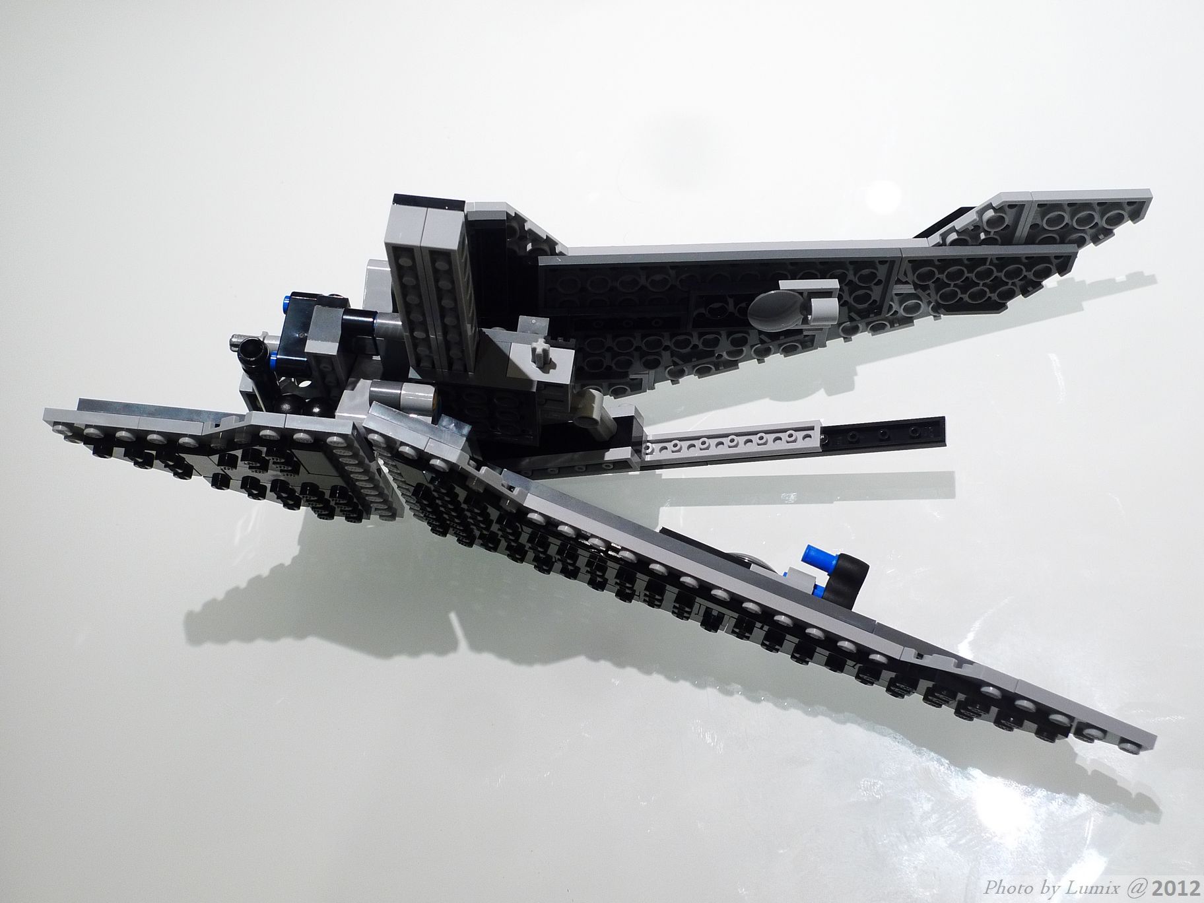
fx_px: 1426
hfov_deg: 45.8
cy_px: 452
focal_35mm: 41
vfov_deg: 35.1
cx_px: 602
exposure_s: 1/25
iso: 200
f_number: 4
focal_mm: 8.8
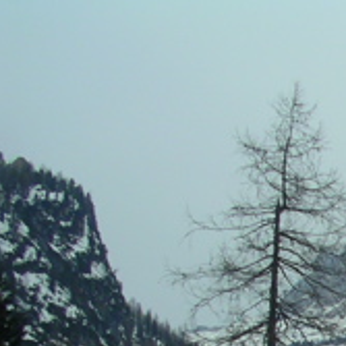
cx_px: 655
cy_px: 495
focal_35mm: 125
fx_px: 1414
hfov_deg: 12.5
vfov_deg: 13.3
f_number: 6.9
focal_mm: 5.7
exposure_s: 1/250
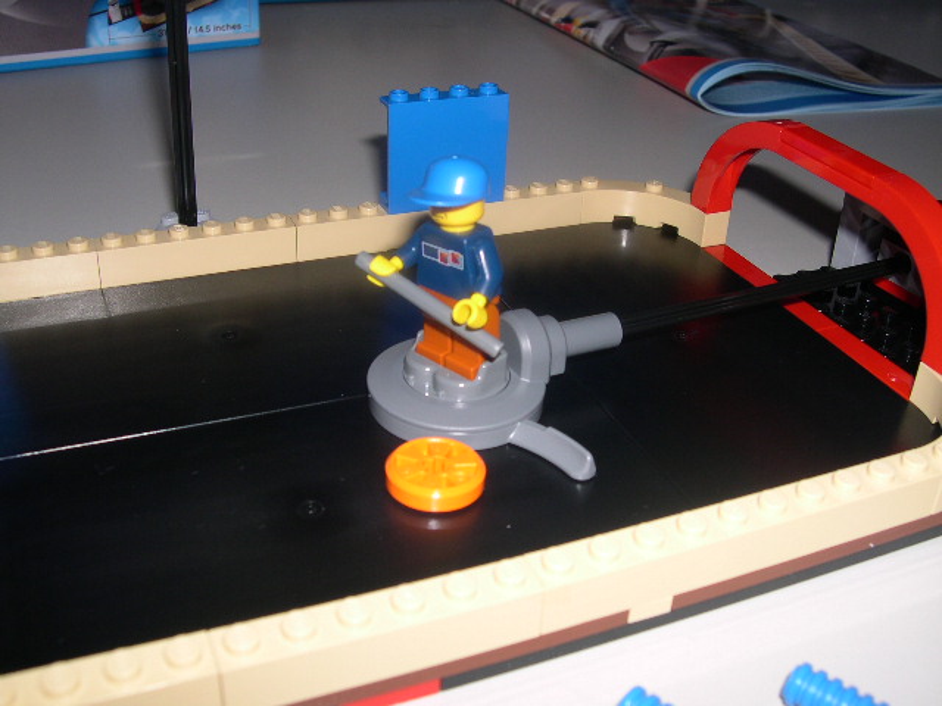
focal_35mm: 38
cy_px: 353
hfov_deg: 49.0
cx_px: 471
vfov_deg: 37.7
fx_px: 1034
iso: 100
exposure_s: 1/60
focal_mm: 8
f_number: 7.6
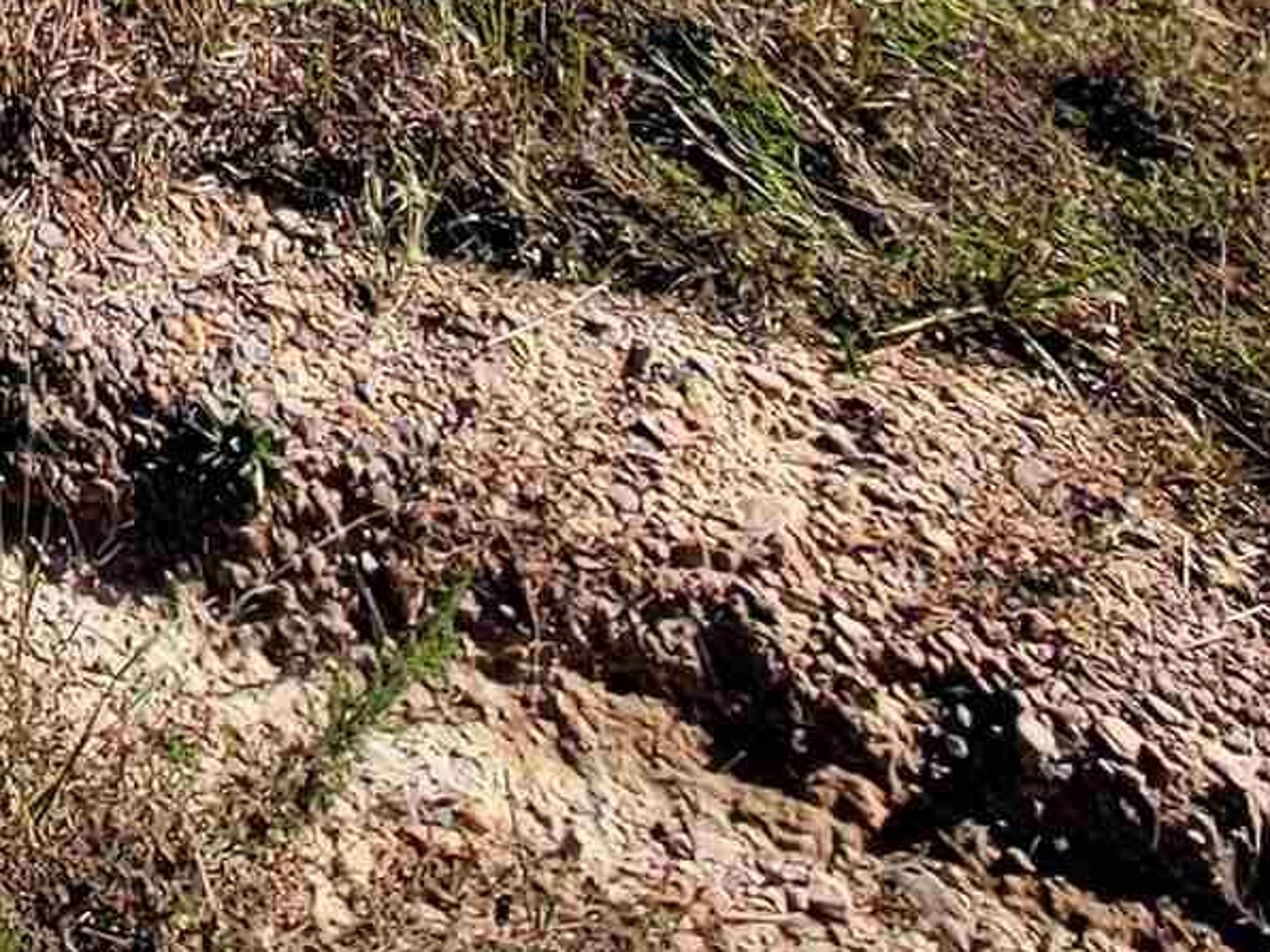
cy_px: -1491
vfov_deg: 13.6
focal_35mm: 67
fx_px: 2458
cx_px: -1093
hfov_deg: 19.9
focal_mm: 2.2
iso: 50
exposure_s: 1/1000
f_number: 2.2
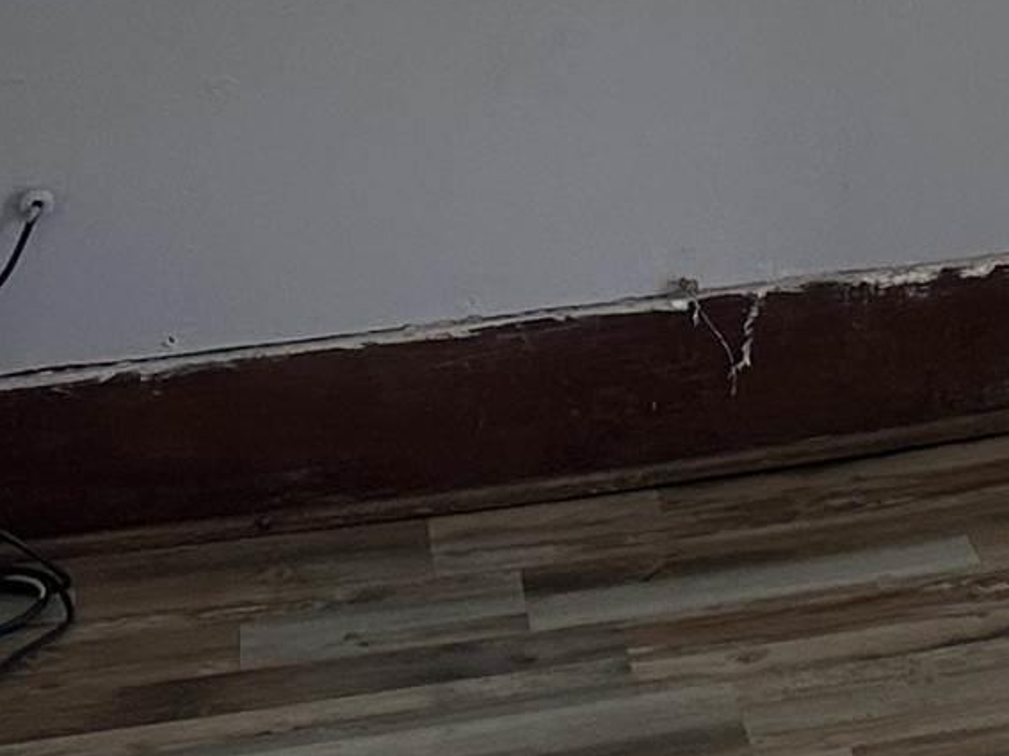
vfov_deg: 10.6
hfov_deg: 13.9
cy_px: -680
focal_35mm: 130
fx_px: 3788
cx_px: 1650
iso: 125
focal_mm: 6.86
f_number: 1.78
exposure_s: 1/121
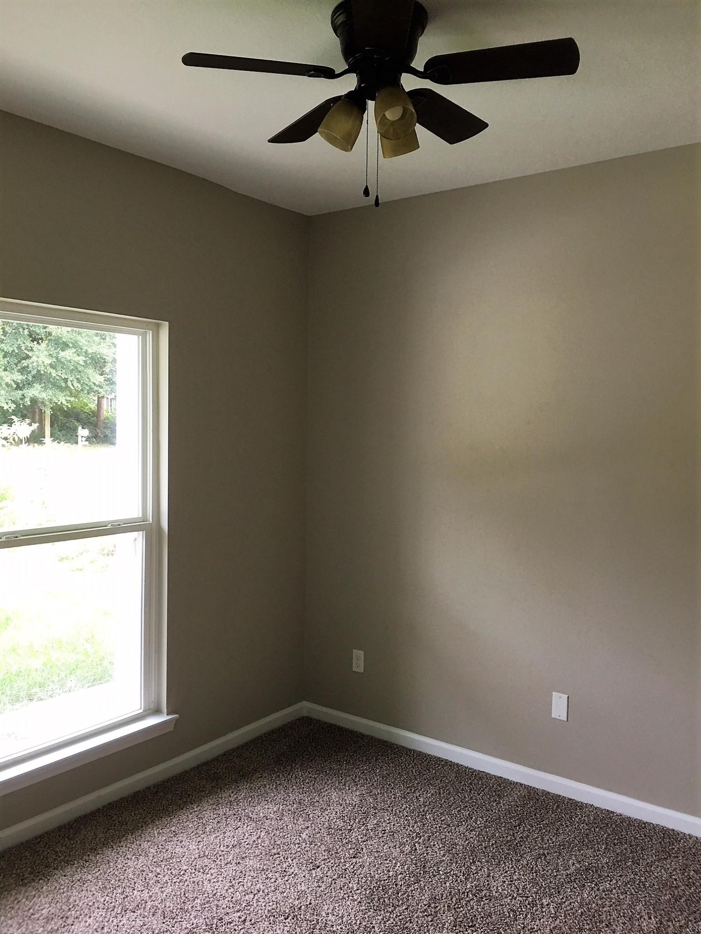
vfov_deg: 61.7
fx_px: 783
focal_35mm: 29
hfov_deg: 48.2
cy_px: 467
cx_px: 350
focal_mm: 4.15
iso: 50
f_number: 2.2
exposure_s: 1/15
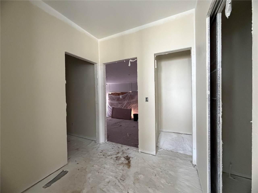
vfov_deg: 85.7
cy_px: 96
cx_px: 129
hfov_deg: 102.1
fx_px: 104
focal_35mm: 14
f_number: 2.2
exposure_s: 1/60
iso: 640
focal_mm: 2.22
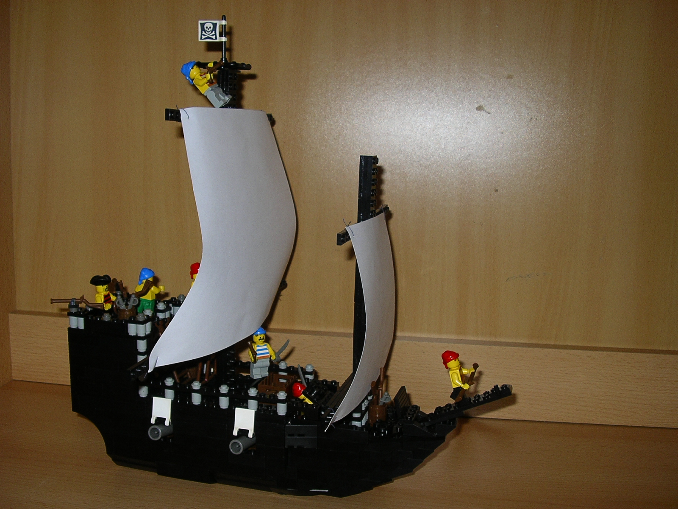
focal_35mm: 38
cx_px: 339
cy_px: 254
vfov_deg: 37.7
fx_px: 744
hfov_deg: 49.0
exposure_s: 1/60
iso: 50
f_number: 2.9
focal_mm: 5.8
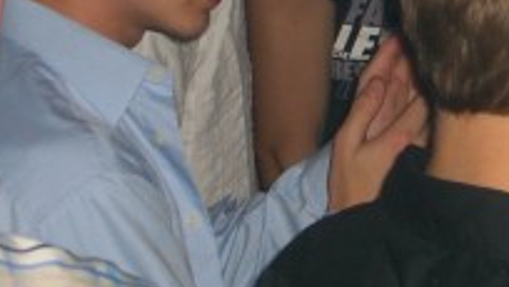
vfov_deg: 5.5
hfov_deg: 9.8
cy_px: -177
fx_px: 2944
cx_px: 531
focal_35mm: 218
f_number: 4
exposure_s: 1/60
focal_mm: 14.2
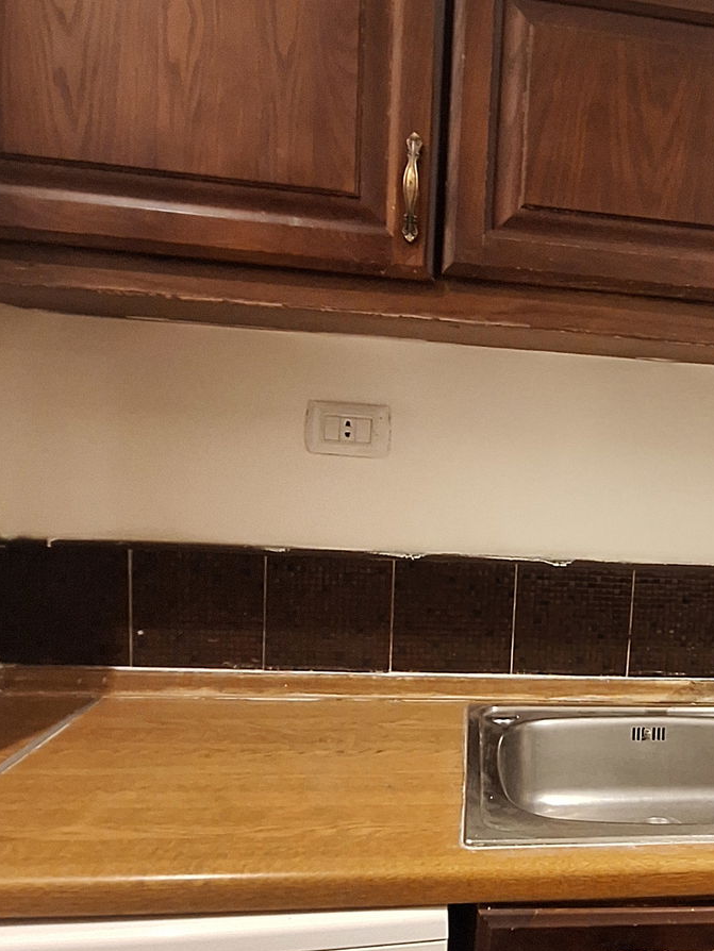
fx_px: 852
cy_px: 556
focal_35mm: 31
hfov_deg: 42.6
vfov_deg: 58.0
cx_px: 610
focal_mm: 1.74
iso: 400
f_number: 2.2
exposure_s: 1/25
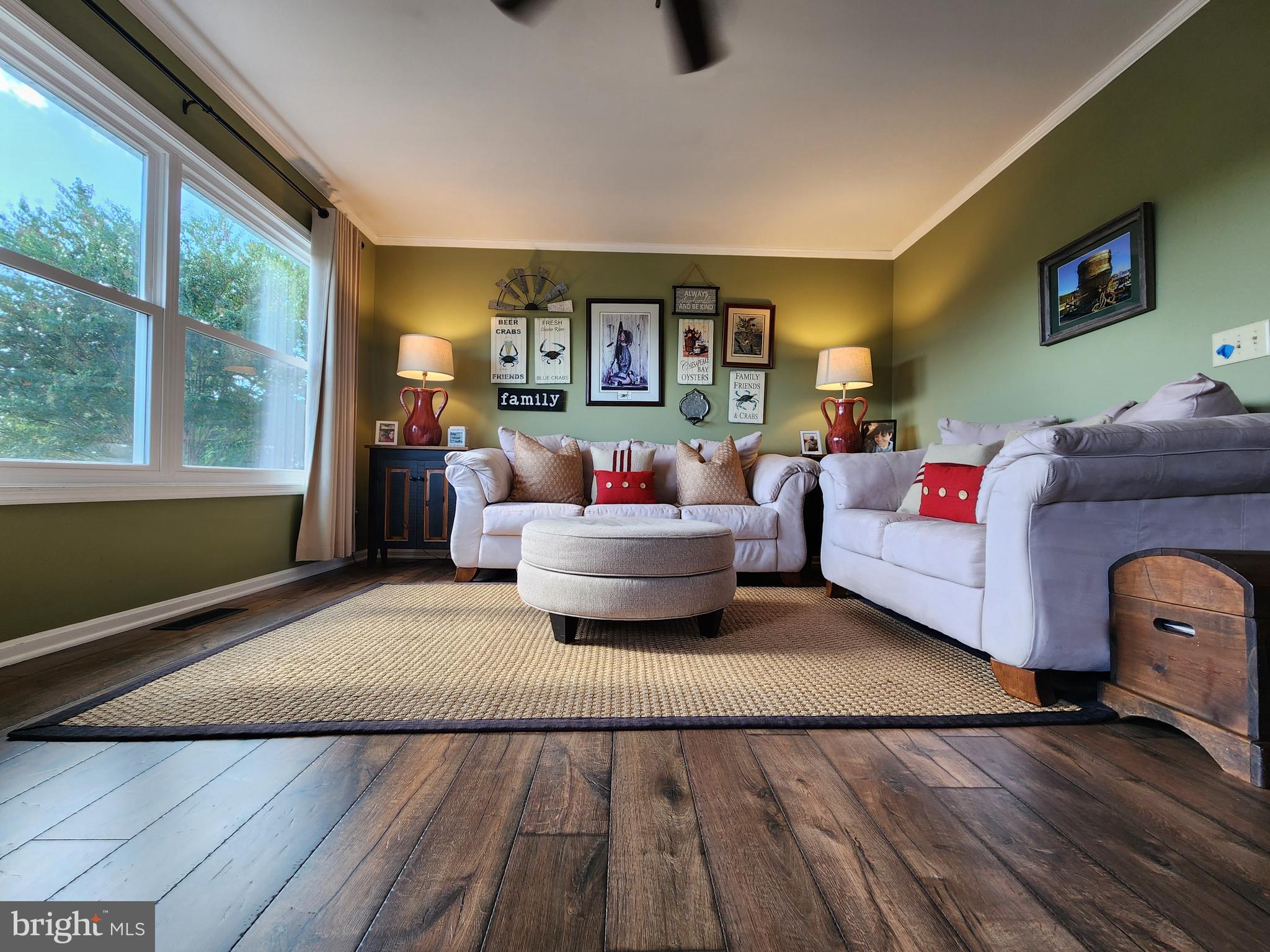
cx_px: 635
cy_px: 476
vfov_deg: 89.9
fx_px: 477
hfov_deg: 106.2
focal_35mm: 13
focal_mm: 2.2
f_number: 2.2
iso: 64
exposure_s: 1/60
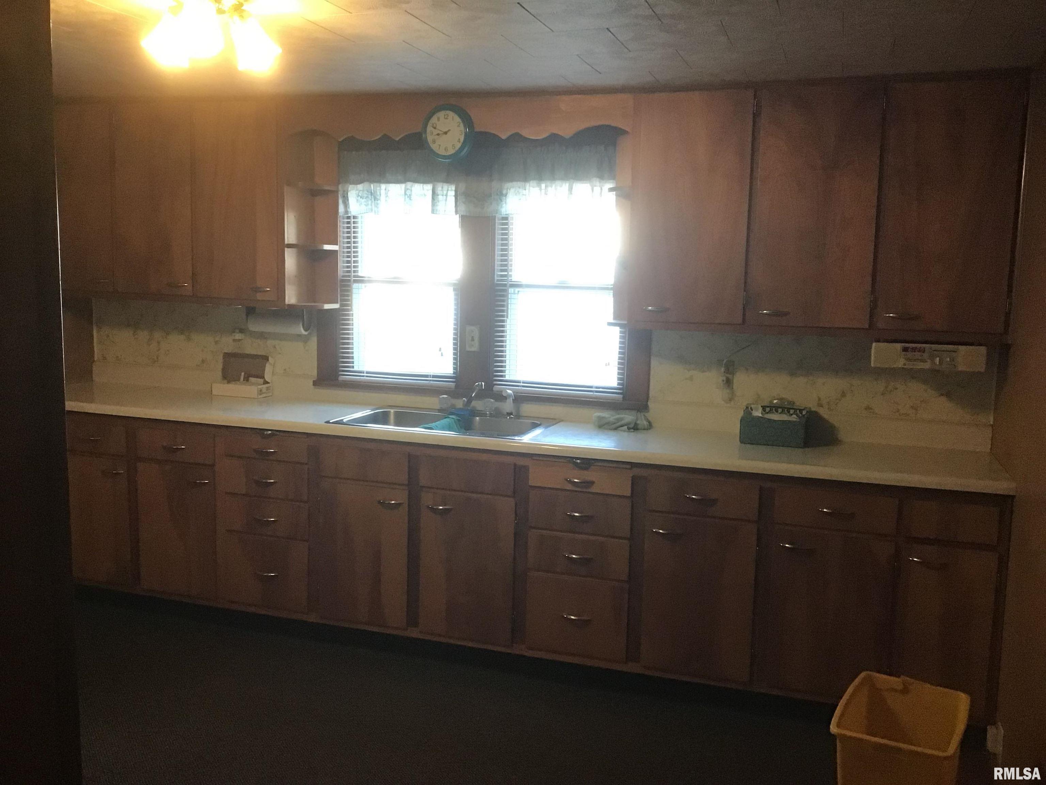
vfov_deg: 45.4
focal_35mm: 31
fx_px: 937
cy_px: 392
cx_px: 523
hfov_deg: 58.4
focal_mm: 3.3
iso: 160
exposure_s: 1/30
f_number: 2.4
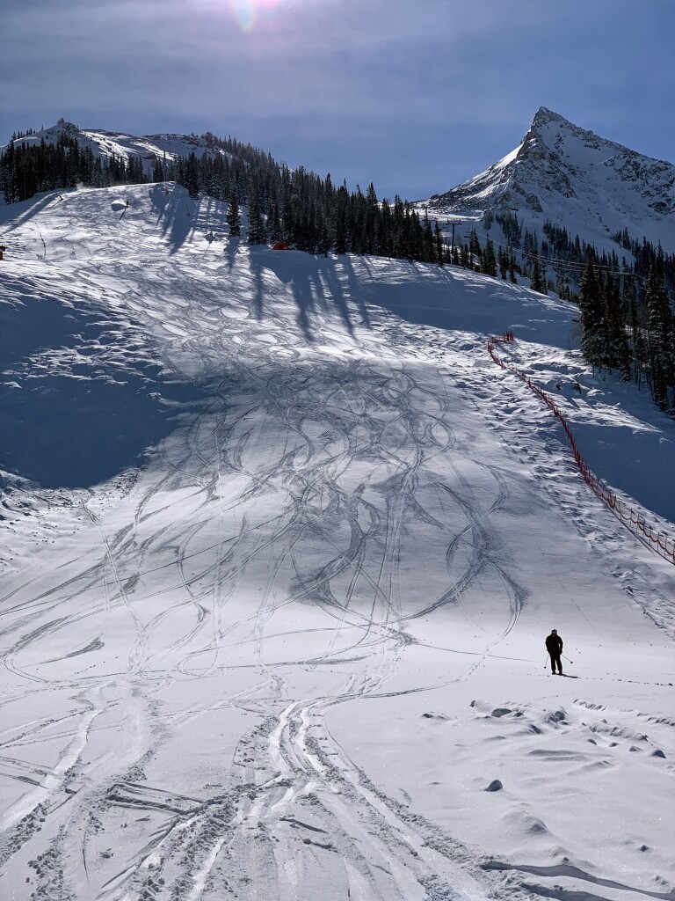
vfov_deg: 36.8
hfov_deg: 28.0
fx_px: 1352
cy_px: 450
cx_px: 338
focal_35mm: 52
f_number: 2.4
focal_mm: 6
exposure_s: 1/6849
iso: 16
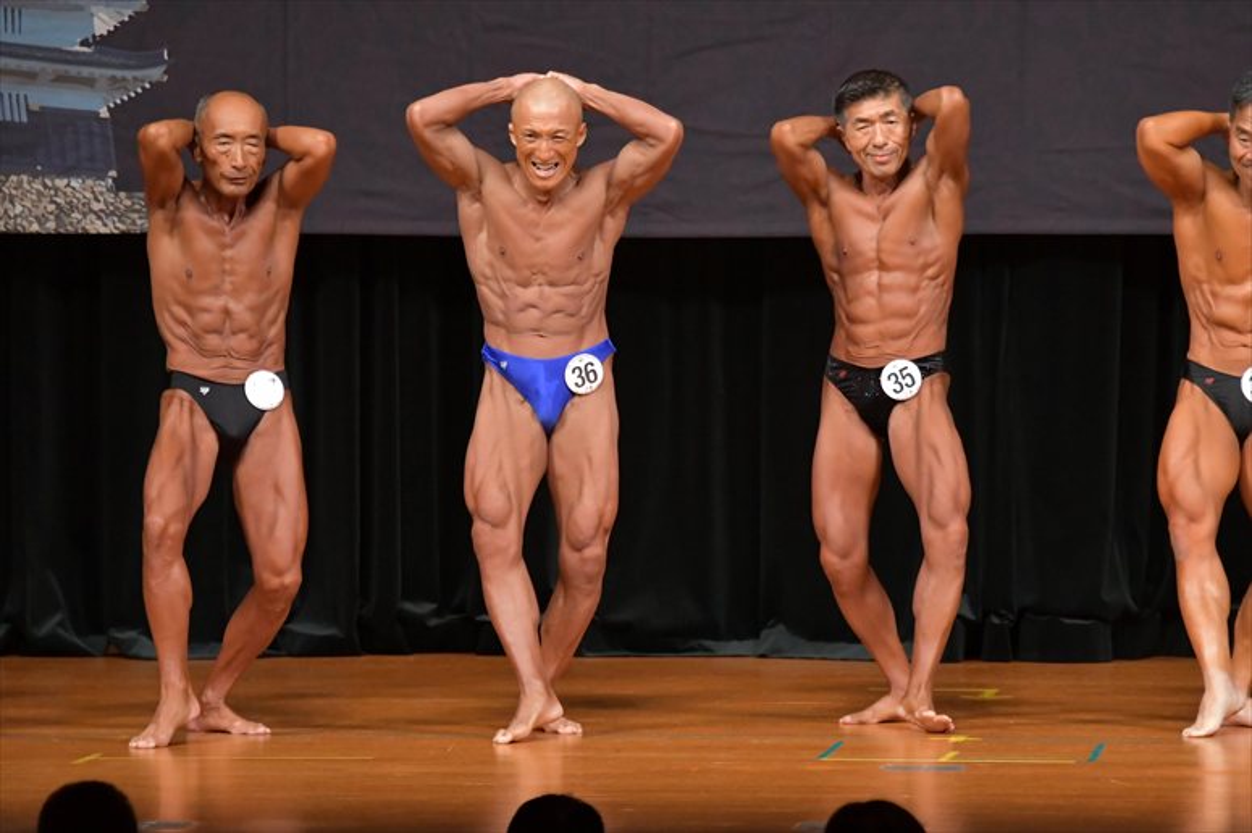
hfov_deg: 7.2
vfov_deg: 4.8
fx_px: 9907
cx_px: 626
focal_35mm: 285
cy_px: 416
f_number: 5.6
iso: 5000
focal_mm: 190
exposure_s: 1/400
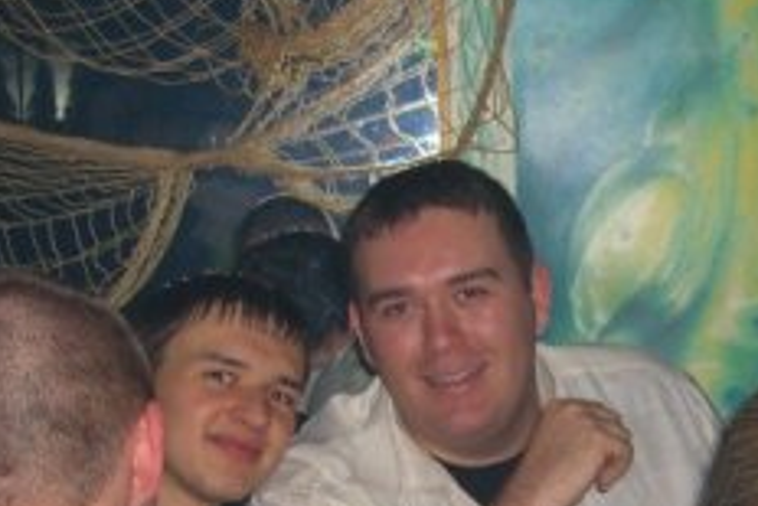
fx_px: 2149
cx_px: 595
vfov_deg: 13.2
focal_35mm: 102
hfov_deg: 19.8
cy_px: 532
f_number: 2.8
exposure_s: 1/60
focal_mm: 7.9
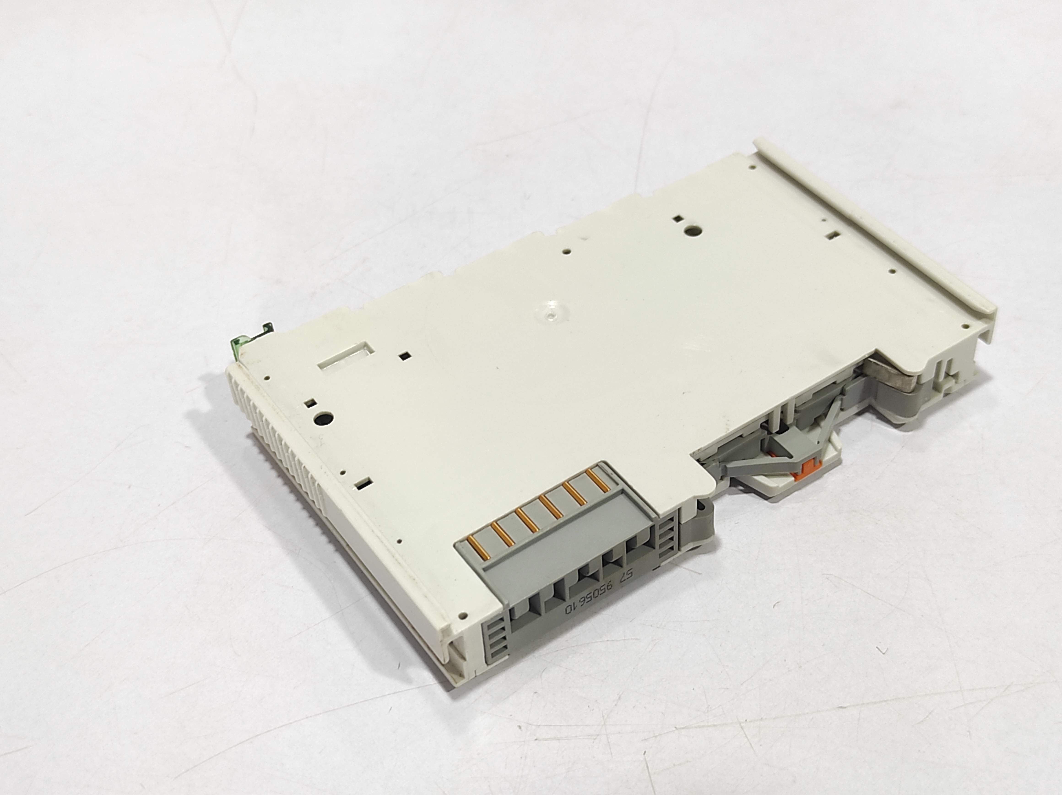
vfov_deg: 54.8
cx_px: 531
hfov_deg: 69.4
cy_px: 398
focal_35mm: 25
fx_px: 766
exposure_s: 1/33
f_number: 1.89
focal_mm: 5.43
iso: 412
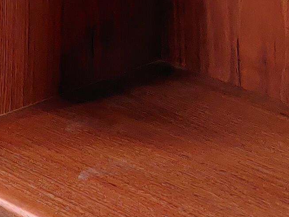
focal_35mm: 165
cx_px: 64
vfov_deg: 8.7
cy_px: -136
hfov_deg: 11.9
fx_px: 1377
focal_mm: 4.75
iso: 400
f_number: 1.65
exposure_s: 1/50
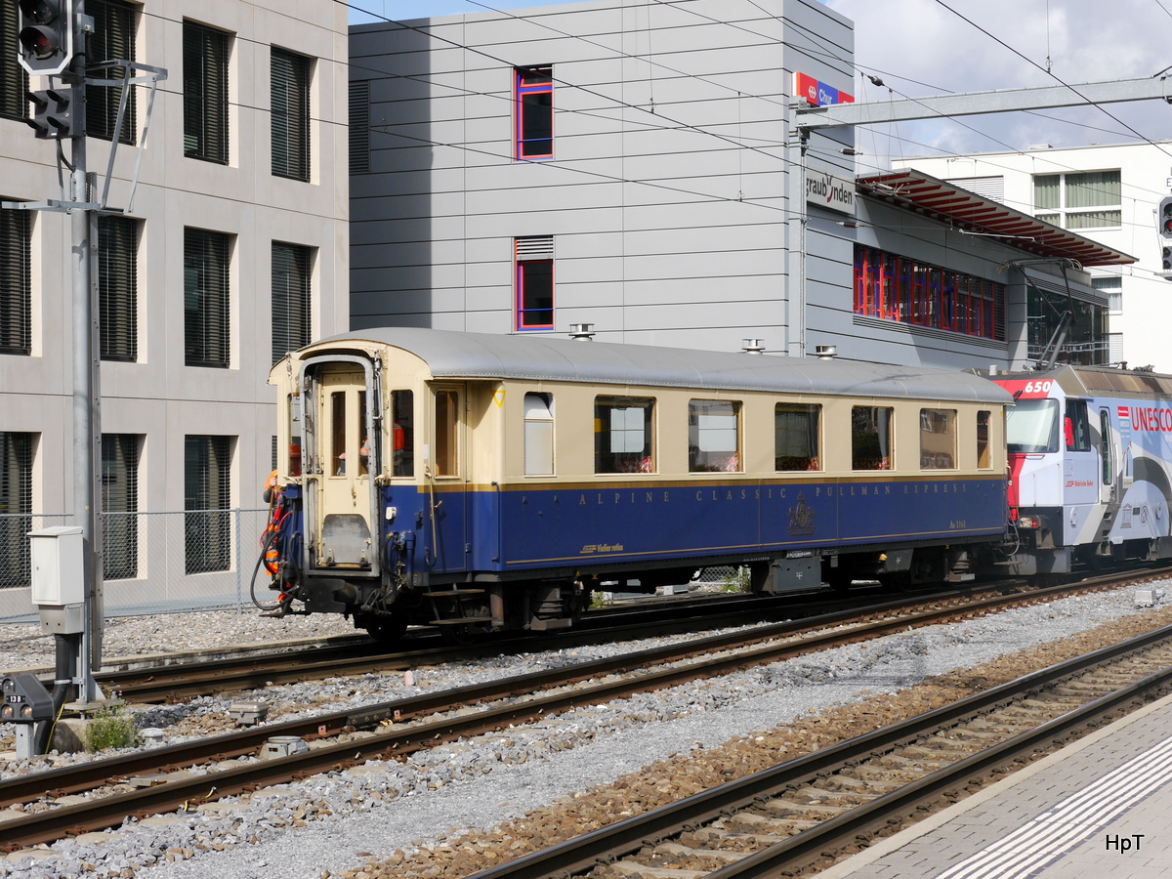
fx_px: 2302
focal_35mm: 68
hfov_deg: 28.6
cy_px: 440
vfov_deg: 21.6
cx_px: 586
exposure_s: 1/400
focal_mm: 34
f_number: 9
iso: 160
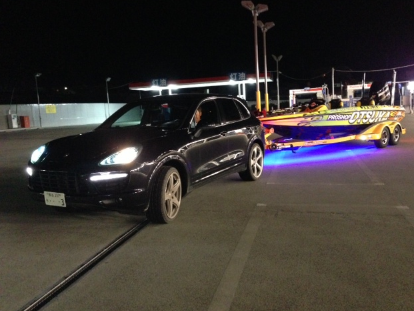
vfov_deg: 41.8
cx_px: 213
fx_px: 407
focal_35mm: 34
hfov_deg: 53.9
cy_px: 158
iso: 800
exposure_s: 1/15
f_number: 2.4
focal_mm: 4.13
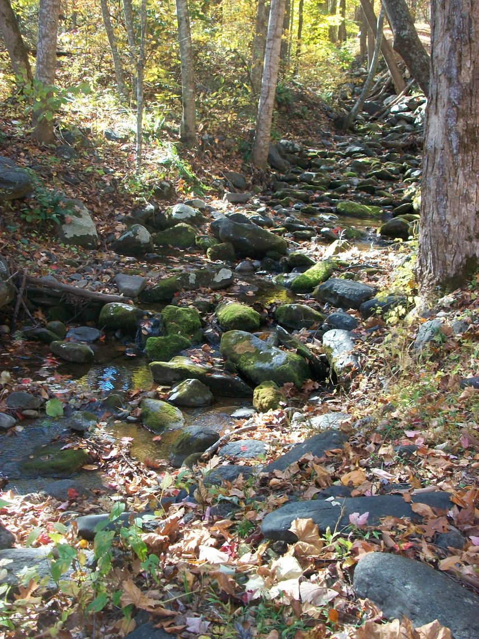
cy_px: 320
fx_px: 775
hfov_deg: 34.3
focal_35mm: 42
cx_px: 240
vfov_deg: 44.8
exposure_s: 1/80
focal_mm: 7.1
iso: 120
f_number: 3.2
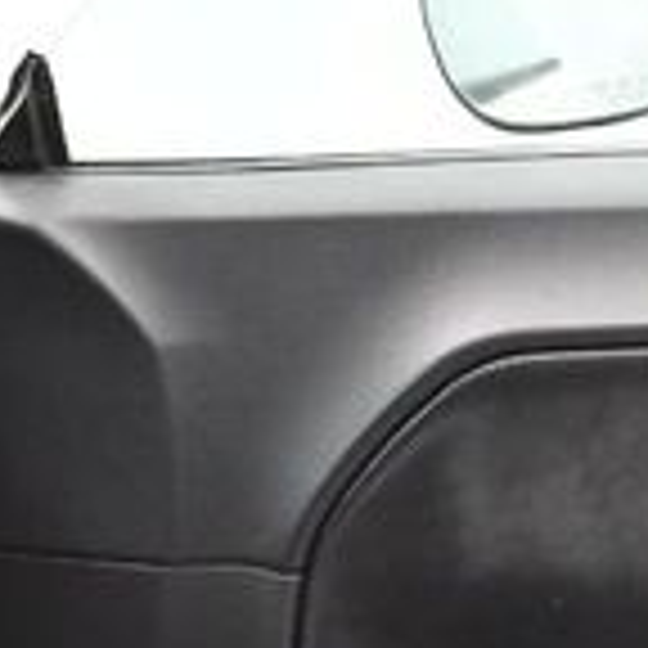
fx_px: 2880
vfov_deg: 12.4
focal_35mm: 136
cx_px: 1143
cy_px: 844
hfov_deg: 11.9
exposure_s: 1/100
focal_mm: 18
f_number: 3.5
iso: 3200
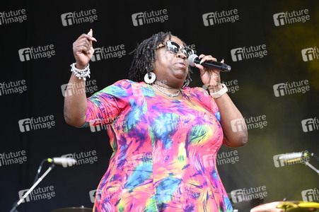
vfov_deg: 8.1
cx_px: 160
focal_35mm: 170
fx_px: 1505
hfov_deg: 12.1
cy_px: 106
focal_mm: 170
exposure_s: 1/200
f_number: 5.6
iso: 1000
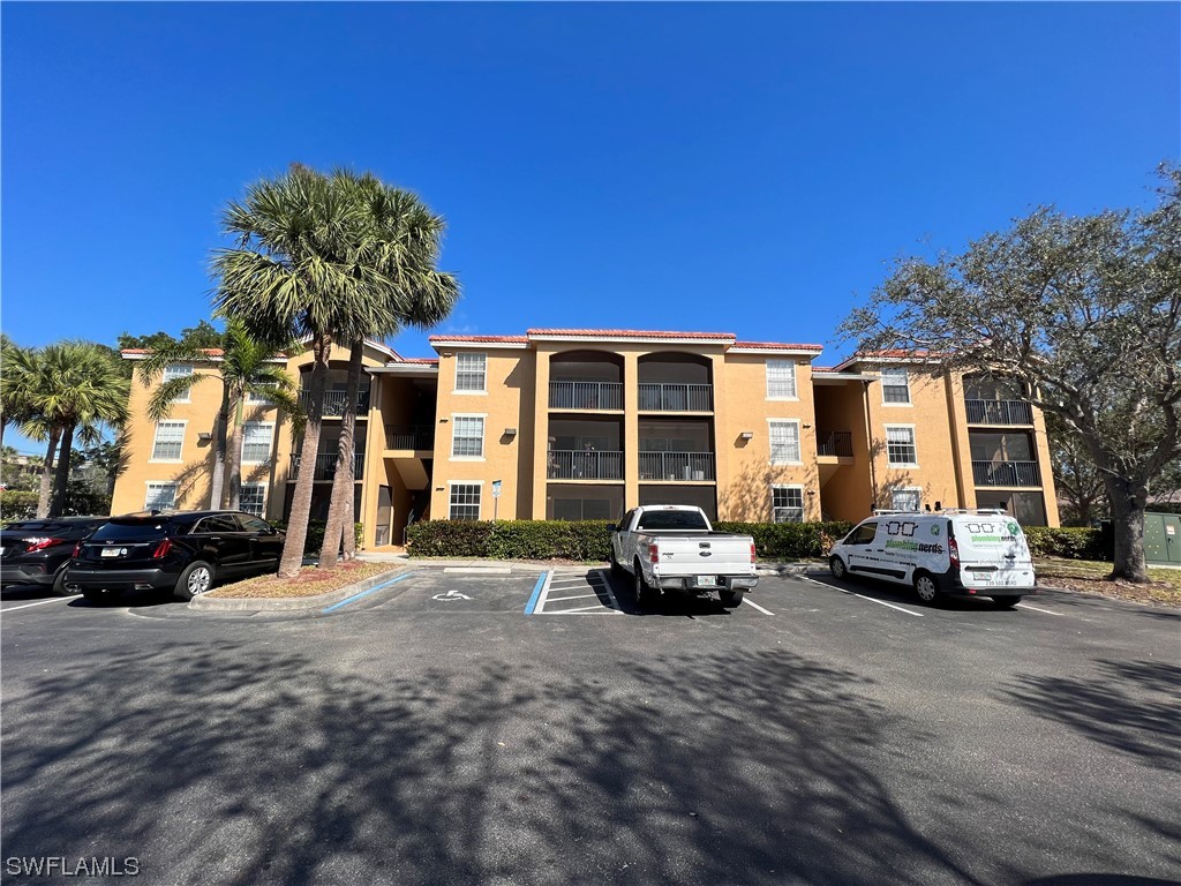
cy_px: 443
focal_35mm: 13
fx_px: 444
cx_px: 590
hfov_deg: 106.2
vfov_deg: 89.9
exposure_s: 1/1815
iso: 32
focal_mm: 1.57
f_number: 1.8
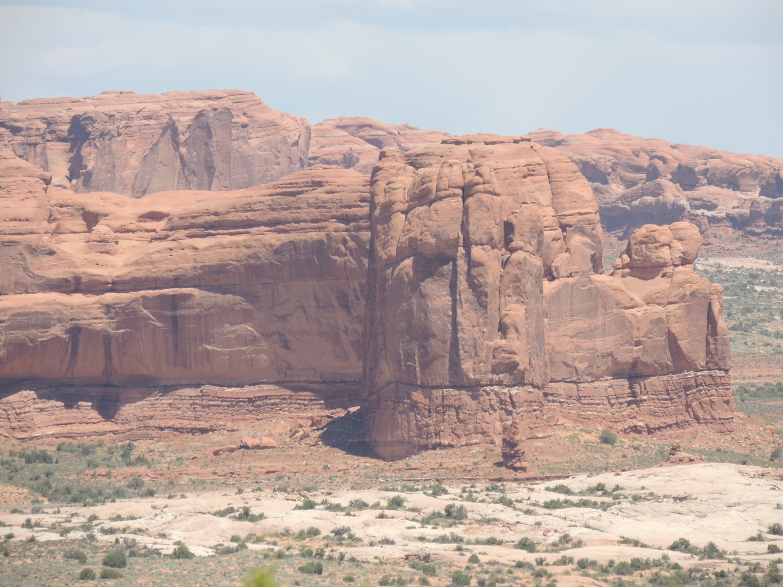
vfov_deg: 3.7
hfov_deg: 5.0
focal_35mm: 400
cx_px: 392
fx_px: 9048
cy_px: 294
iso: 100
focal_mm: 71.3
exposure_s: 1/500
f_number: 4.8
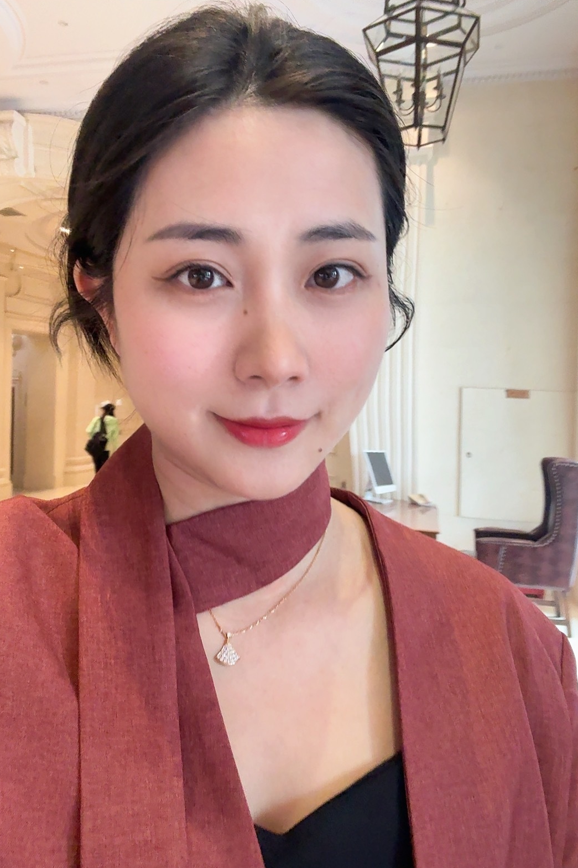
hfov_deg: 41.1
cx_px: 263
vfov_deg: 58.7
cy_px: 439
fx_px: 771
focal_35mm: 32
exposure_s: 1/50
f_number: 1.9
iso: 320
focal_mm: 2.69
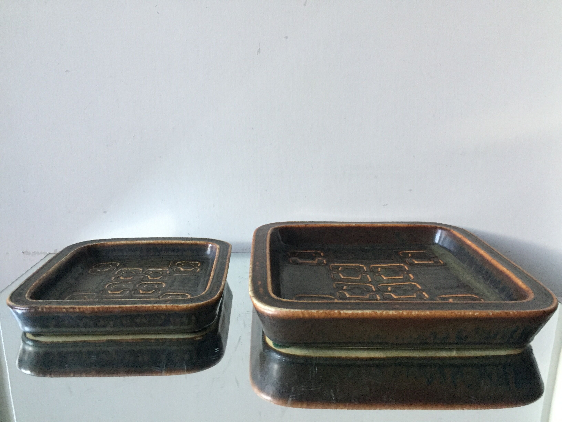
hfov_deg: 61.7
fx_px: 471
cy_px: 211
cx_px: 281
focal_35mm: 29
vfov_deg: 48.2
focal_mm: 4.15
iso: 250
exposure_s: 1/20
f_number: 2.2
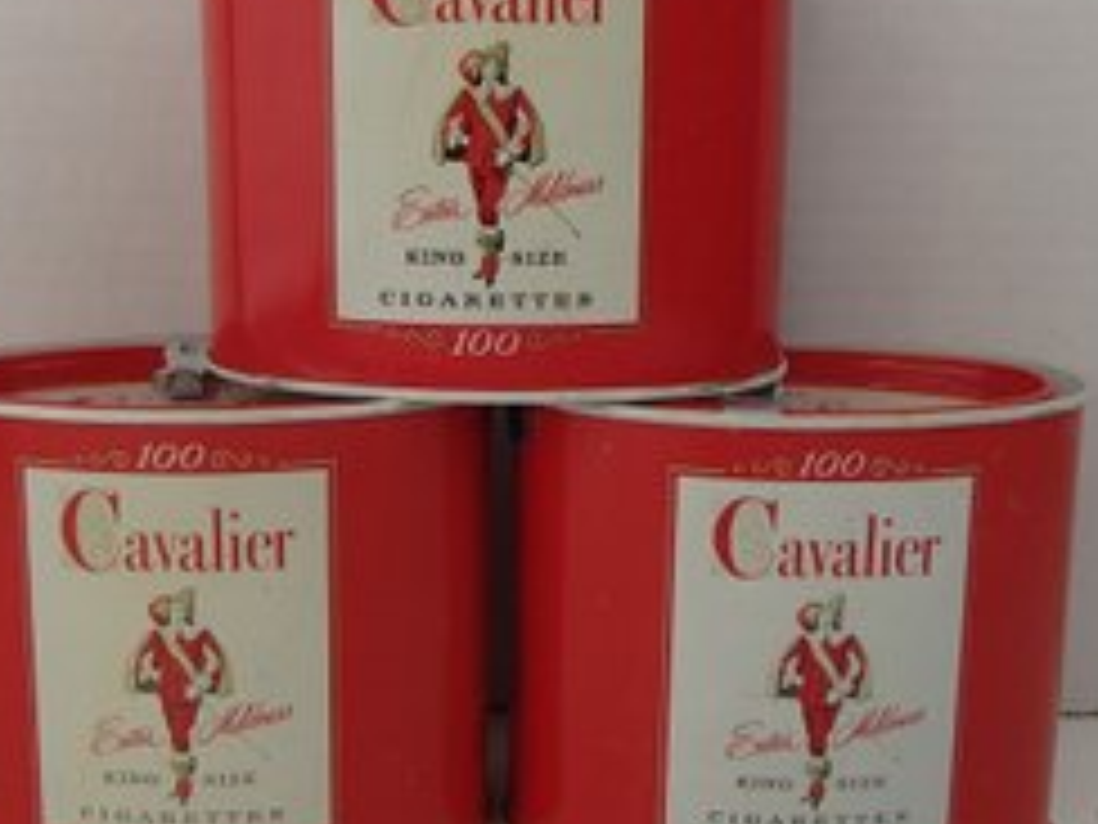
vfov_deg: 28.0
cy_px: 367
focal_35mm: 52
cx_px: 488
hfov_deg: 36.8
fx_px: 1649
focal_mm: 6.64
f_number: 4.7
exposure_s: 1/160
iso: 160
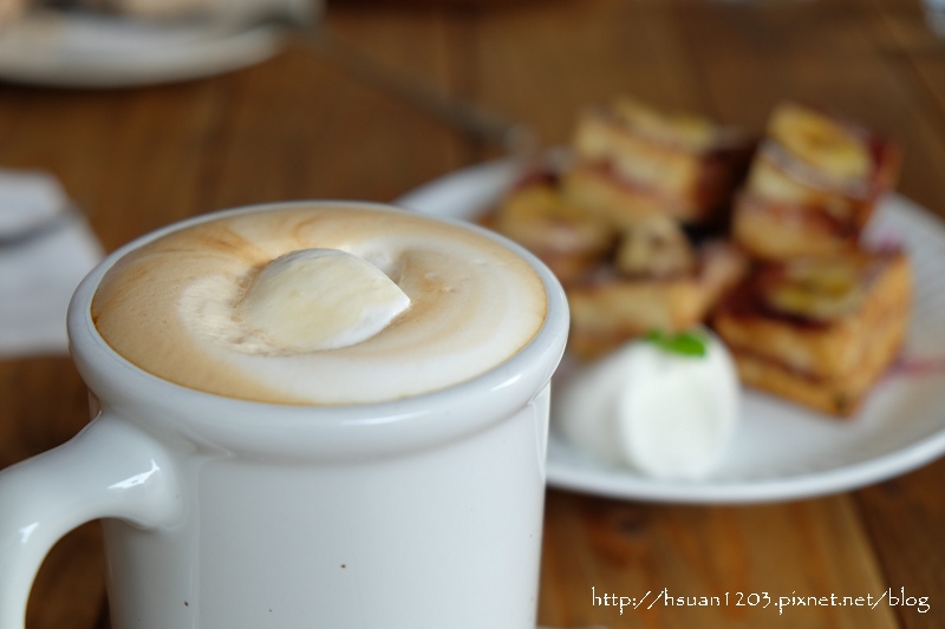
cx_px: 472
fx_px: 1811
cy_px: 314
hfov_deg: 29.2
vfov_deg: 19.7
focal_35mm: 69
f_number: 4
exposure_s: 1/60
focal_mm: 46.3
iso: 200
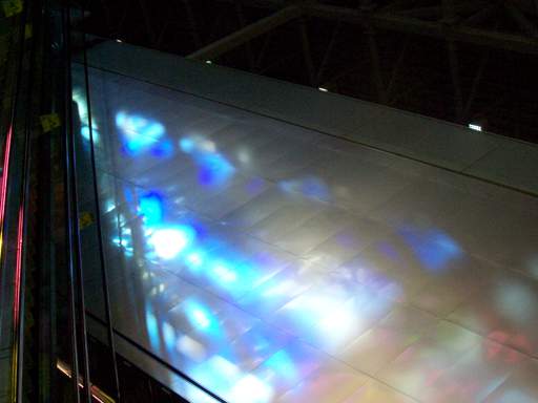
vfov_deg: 24.4
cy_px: 202
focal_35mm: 60
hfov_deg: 32.2
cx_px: 269
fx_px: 933
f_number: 8
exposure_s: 1/350
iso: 400
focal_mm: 10.3
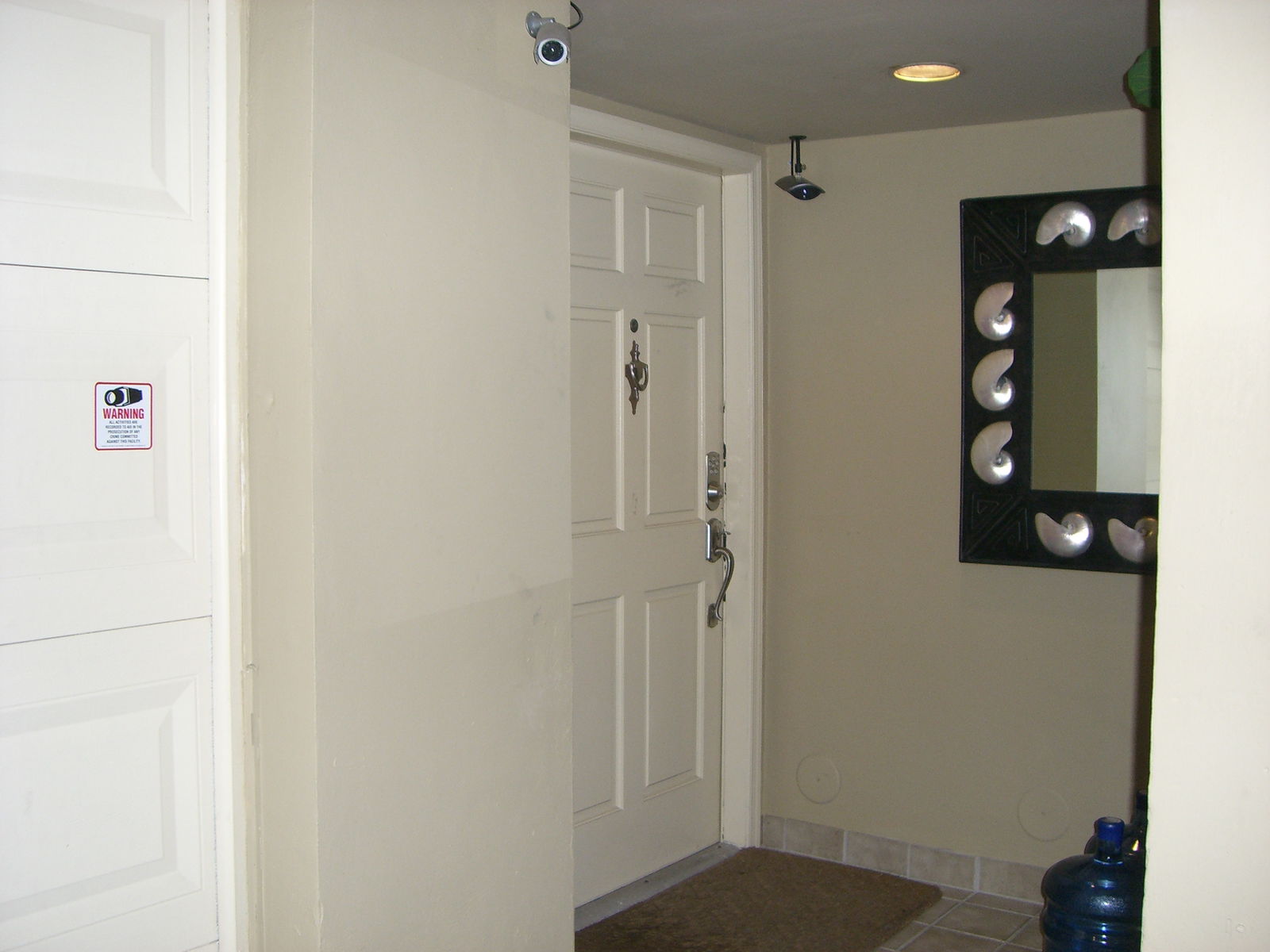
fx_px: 1394
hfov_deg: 49.0
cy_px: 476
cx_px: 635
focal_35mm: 38
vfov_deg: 37.7
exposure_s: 1/60
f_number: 2.7
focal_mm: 6.2
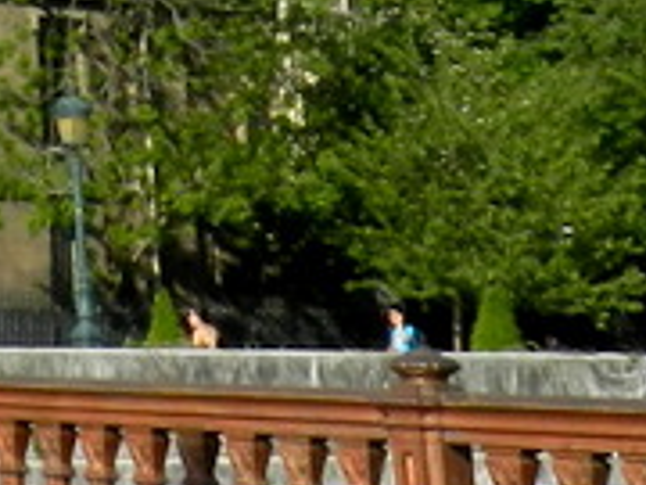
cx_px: -319
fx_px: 2445
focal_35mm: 131
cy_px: -499
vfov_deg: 10.4
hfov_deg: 14.1
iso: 160
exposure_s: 1/1000
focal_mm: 4
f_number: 4.5
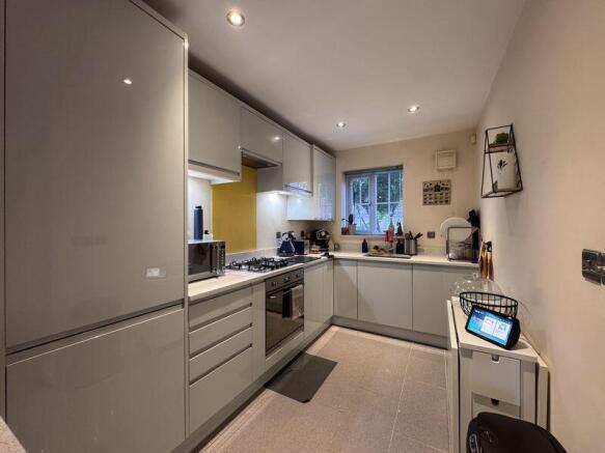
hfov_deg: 102.1
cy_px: 226
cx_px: 302
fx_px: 245
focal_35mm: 14
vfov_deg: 85.7
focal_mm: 2.22
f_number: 2.2
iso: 250
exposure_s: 1/50
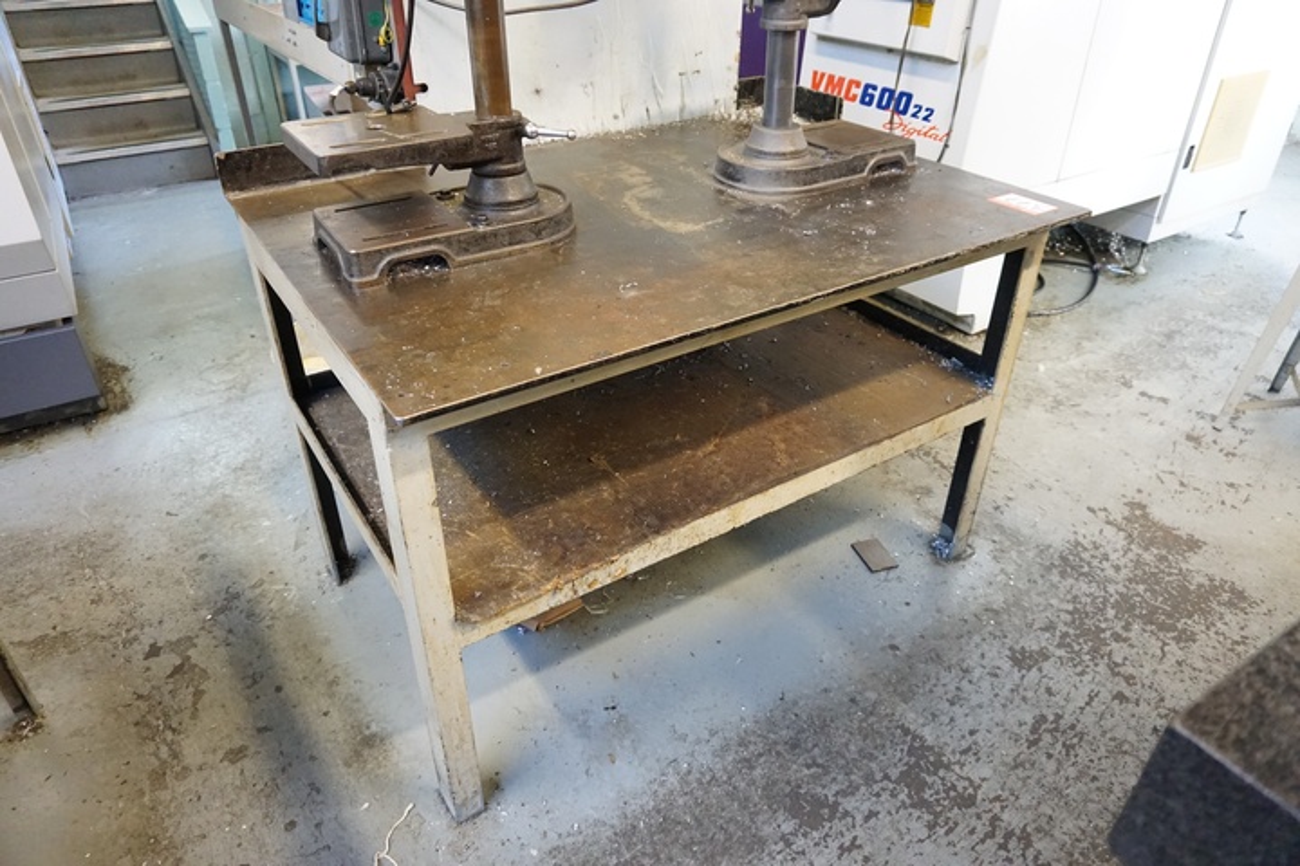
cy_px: 433
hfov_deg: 73.7
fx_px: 867
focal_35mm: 24
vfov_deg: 53.1
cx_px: 650
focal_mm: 16
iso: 3200
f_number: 3.5
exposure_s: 1/125
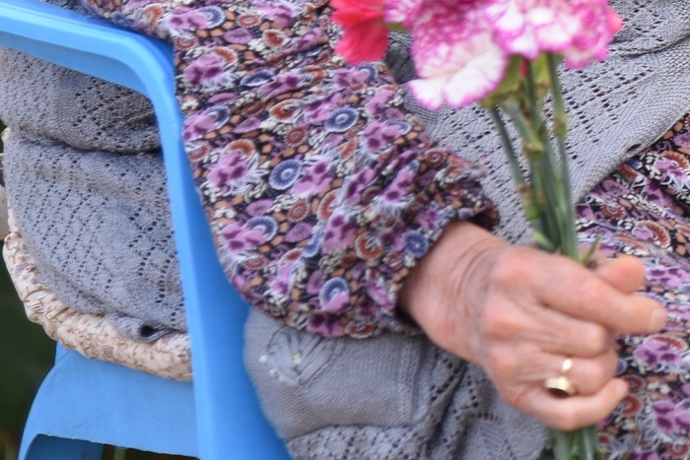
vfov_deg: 4.4
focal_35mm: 313
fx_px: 6000
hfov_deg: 6.5
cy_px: -250
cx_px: 896
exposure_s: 1/125
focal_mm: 85
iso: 100
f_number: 4
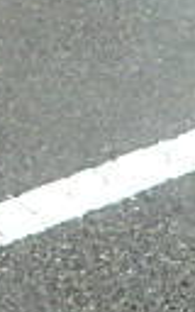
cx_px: 470
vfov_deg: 18.8
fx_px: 944
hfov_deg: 10.2
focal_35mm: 111
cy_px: 156
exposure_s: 1/100
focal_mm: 3.7
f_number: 3.5
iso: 800
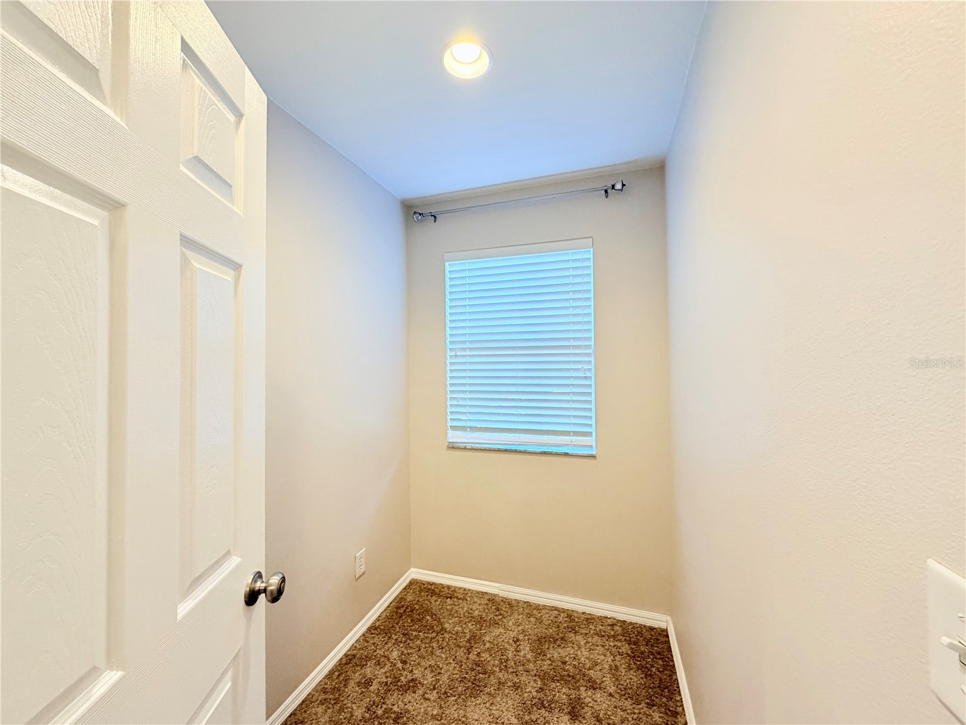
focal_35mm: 14
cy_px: 362
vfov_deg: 85.7
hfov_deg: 102.1
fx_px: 391
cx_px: 483
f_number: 2.2
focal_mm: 2.22
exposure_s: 1/120
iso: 250
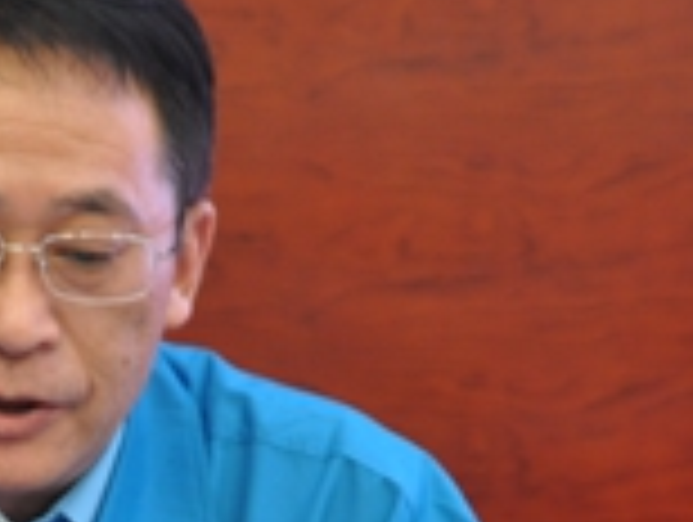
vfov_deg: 7.6
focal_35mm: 196
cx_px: -14
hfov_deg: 10.0
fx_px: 3930
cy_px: 558
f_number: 2.8
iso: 800
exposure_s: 1/30
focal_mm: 42
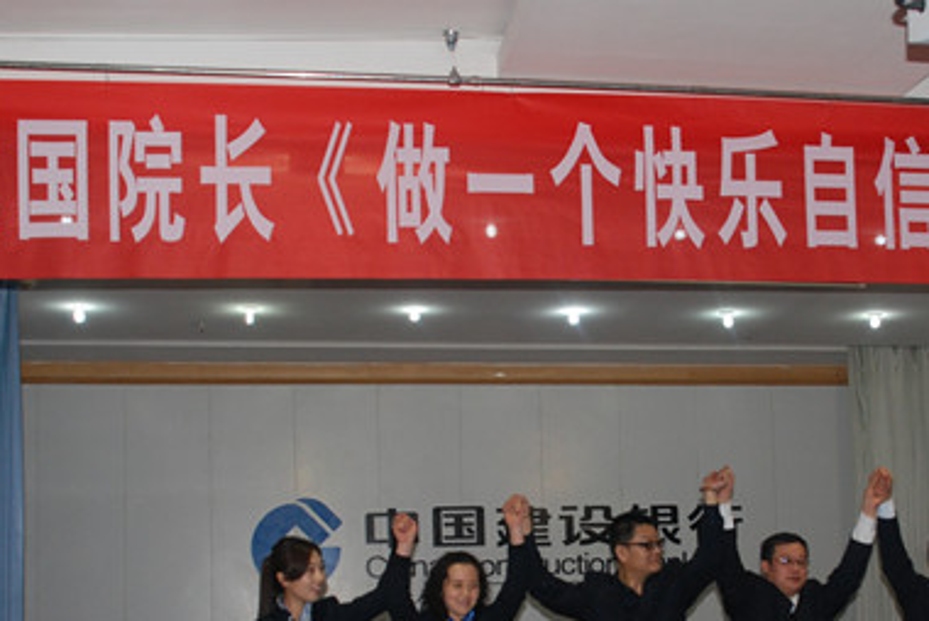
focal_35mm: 56
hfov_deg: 35.4
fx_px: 1446
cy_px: 502
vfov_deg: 23.8
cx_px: 587
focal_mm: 20
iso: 400
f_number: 4
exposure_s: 1/60
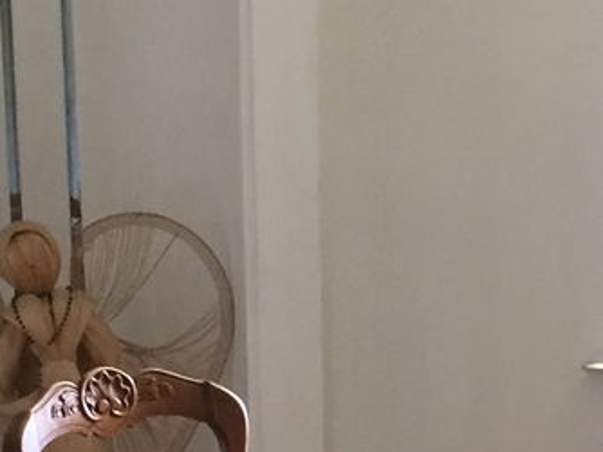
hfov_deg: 13.9
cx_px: 661
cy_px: 403
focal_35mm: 139
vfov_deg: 10.6
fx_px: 2420
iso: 200
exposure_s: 1/33
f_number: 2.2
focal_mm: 4.15
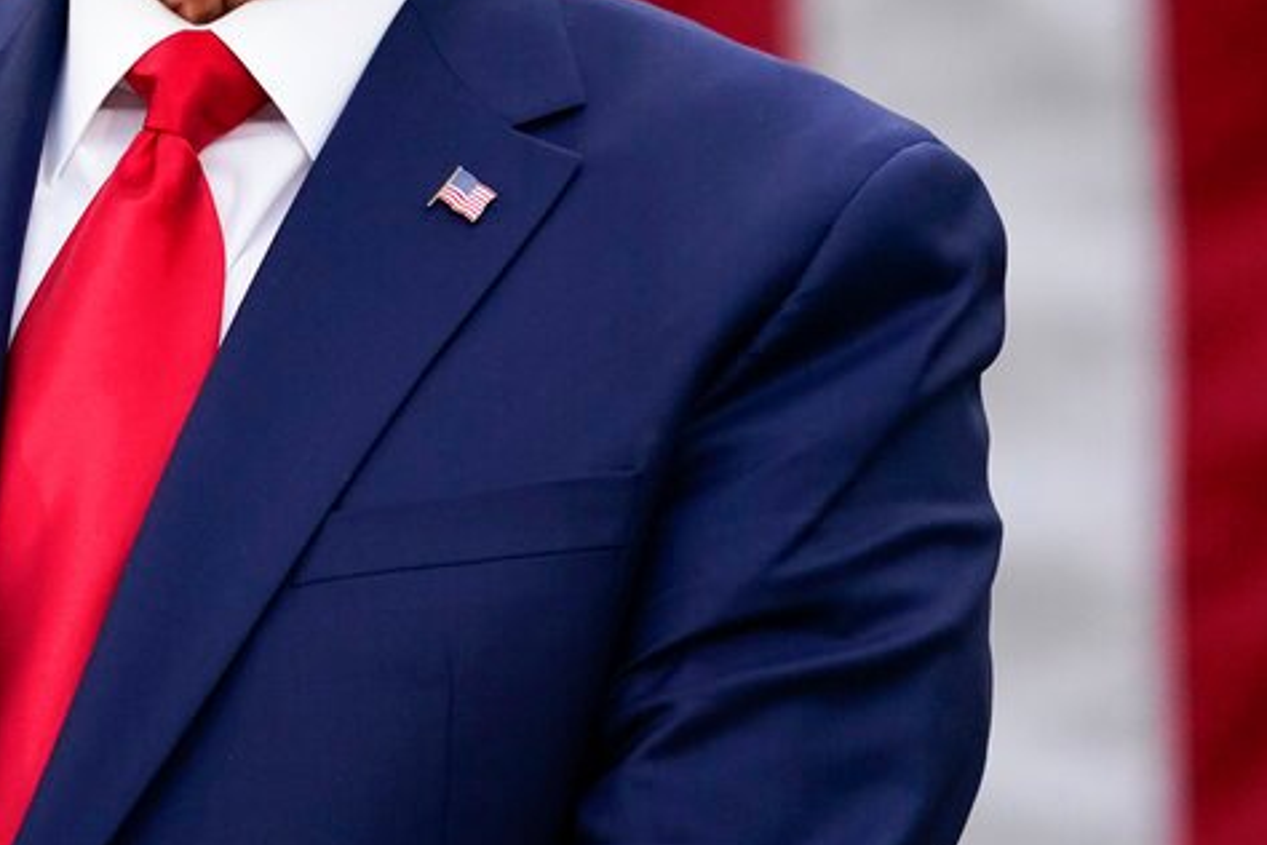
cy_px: -17
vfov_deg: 1.1
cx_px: 503
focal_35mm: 1295
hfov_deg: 1.6
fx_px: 45573
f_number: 6.3
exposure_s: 1/400
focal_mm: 600
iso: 2500
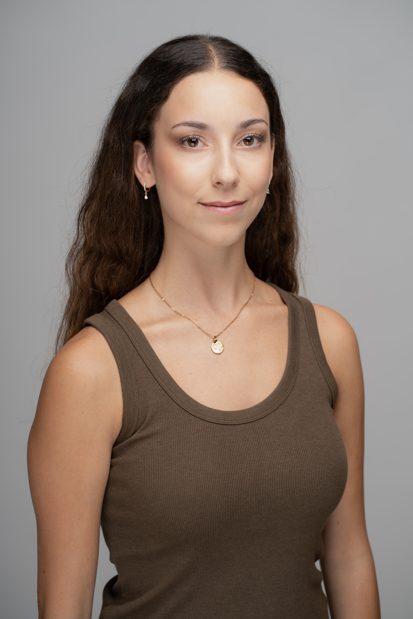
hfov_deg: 16.1
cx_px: 206
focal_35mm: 85
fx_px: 1463
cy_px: 310
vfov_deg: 23.9
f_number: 5.6
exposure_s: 1/125
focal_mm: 85
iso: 50
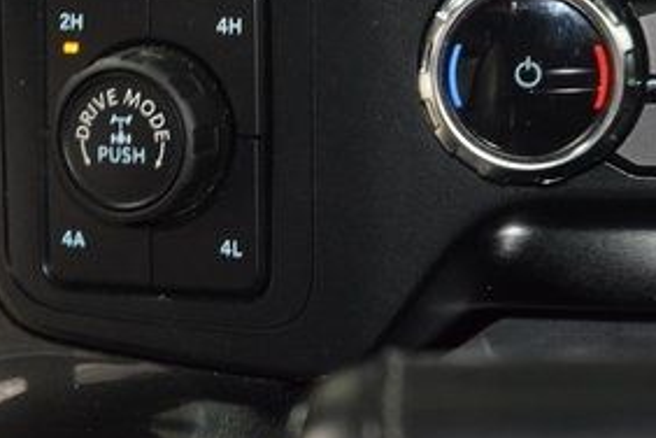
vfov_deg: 5.8
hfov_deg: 8.6
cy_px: 34
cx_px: 140
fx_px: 4337
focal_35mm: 238
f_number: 4.5
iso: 1800
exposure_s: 1/20
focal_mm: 70
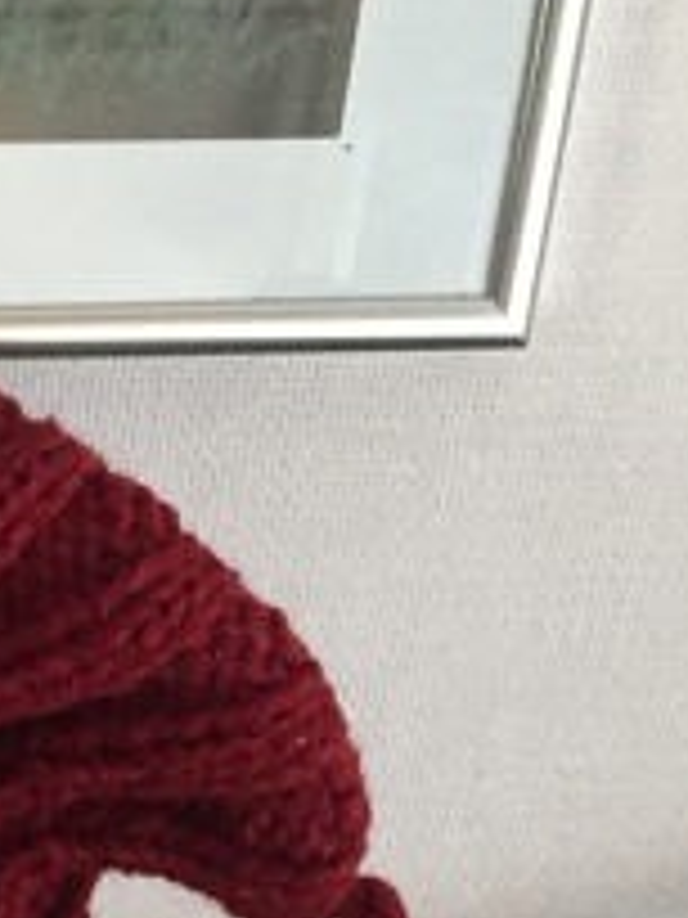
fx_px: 3021
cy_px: 1422
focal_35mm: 114
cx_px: -486
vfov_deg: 15.7
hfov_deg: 12.1
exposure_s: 1/17
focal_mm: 4.15
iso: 320
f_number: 2.2
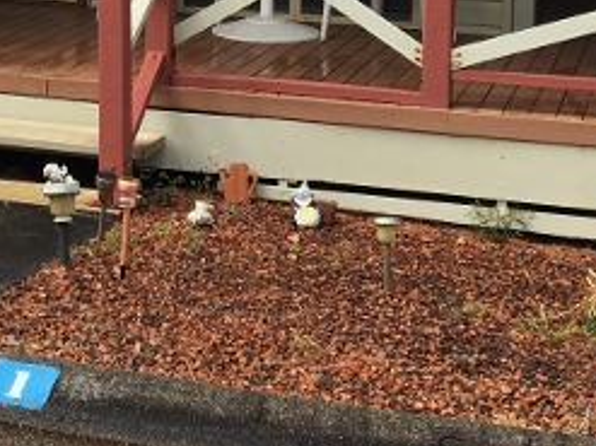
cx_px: 92
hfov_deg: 20.6
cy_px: -101
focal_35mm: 94
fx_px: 1618
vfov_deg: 15.1
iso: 25
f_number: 2.2
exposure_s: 1/1570
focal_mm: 4.15
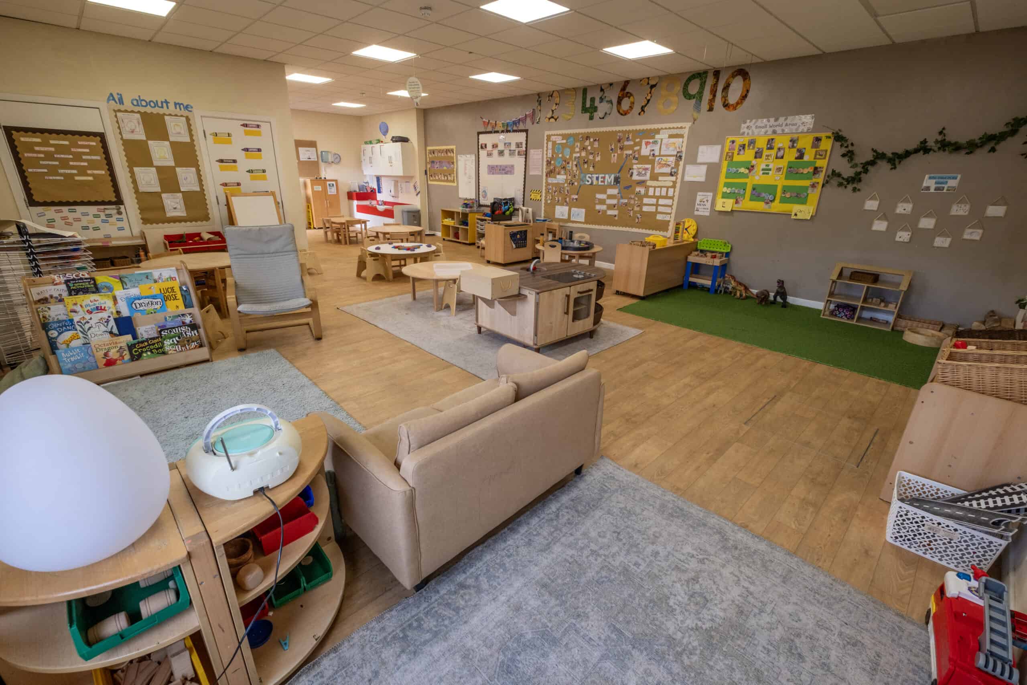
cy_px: 342
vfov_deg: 77.3
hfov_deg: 100.4
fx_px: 428
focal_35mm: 15
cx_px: 514
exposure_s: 1/50
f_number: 5.6
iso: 640
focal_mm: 10
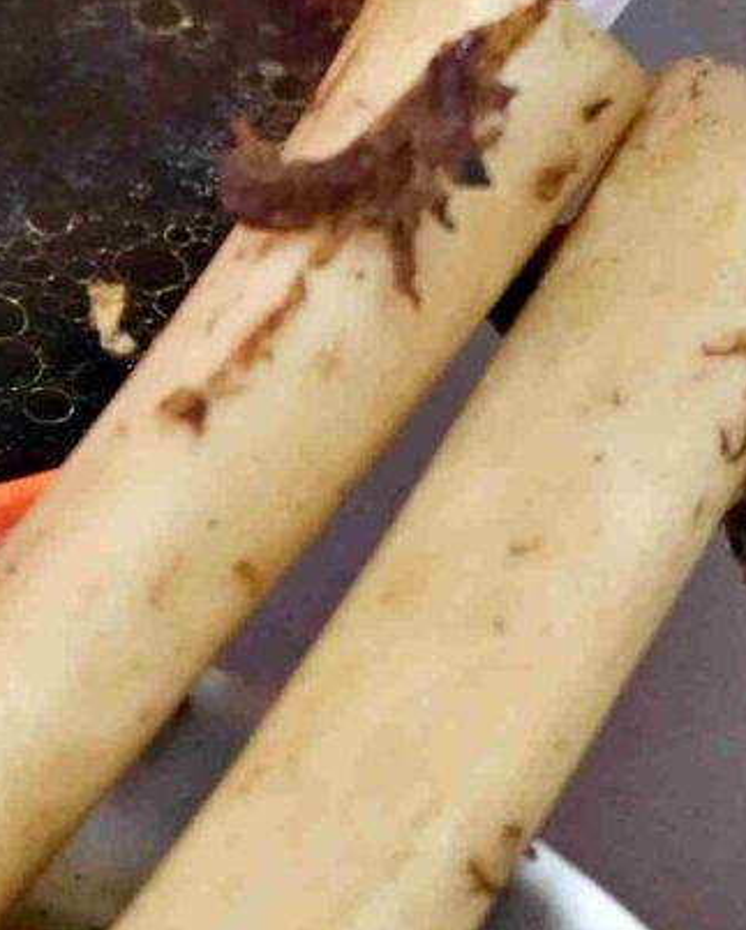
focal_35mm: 447
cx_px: -1490
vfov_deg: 4.3
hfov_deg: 3.4
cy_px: 927
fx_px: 12323
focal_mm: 50
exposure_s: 1/200
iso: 1000
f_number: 3.2
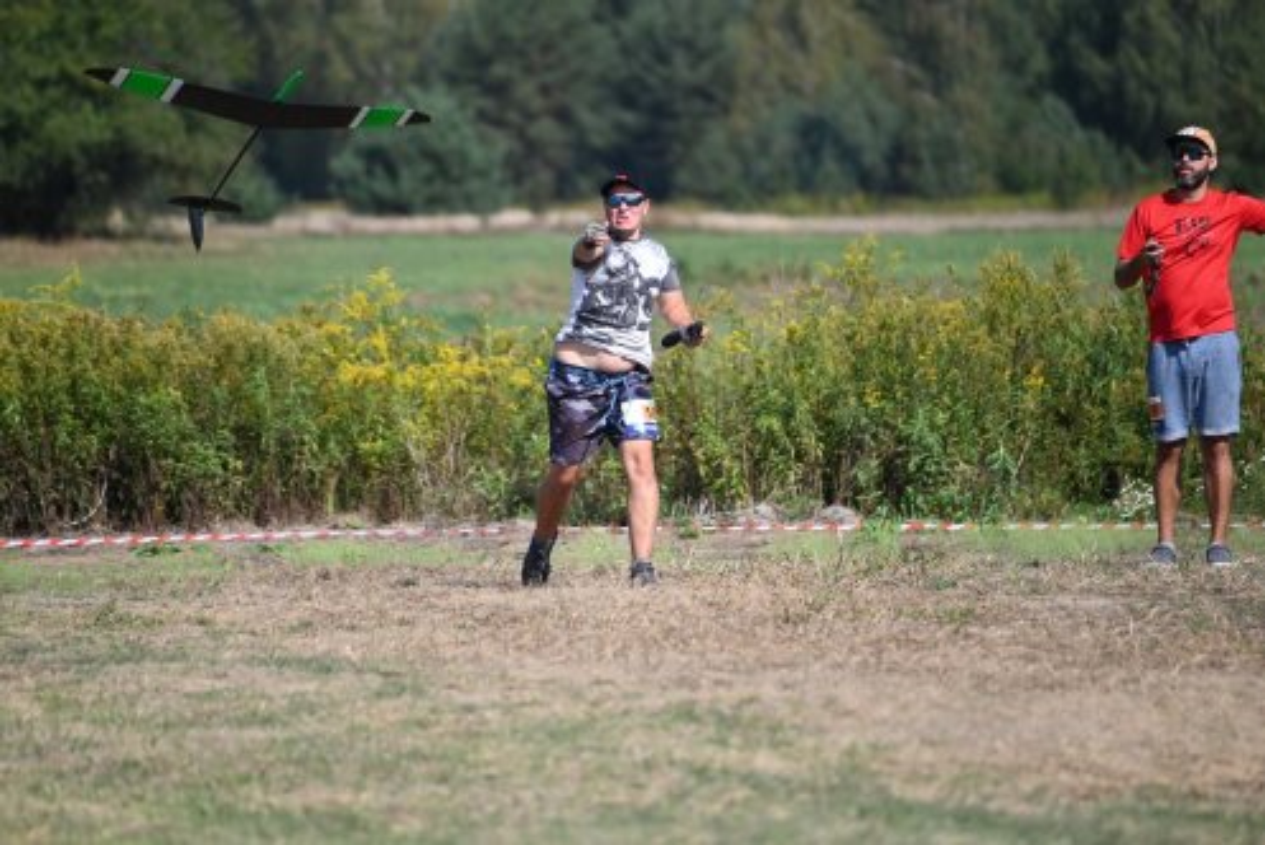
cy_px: 422
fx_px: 14063
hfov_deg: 5.2
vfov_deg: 3.4
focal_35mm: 400
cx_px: 632
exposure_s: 1/2500
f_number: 6.3
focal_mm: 400
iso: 640
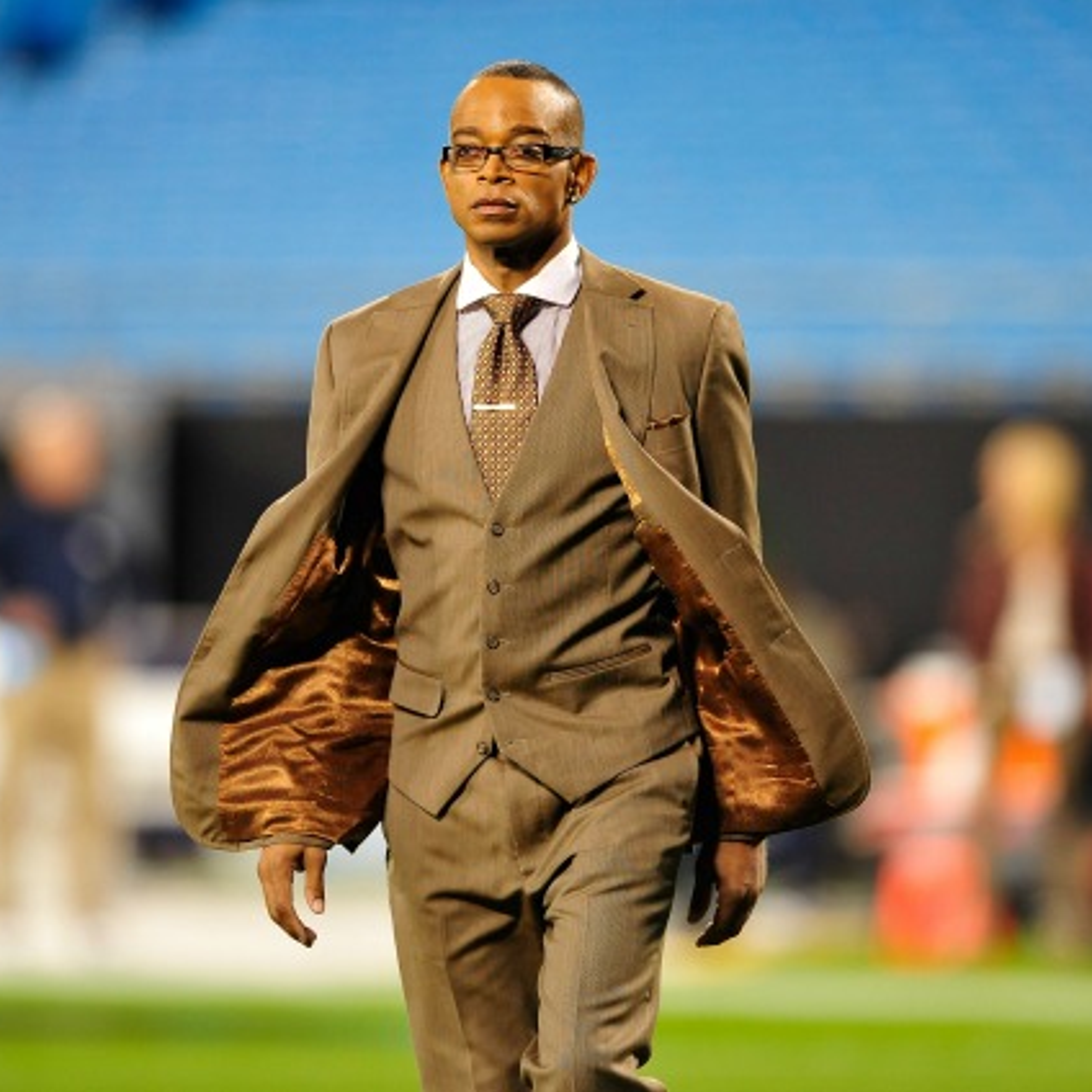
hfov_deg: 3.4
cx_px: 497
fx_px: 18309
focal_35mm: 513
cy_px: 546
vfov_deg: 3.4
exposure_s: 1/640
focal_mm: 400
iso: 2000
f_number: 3.2
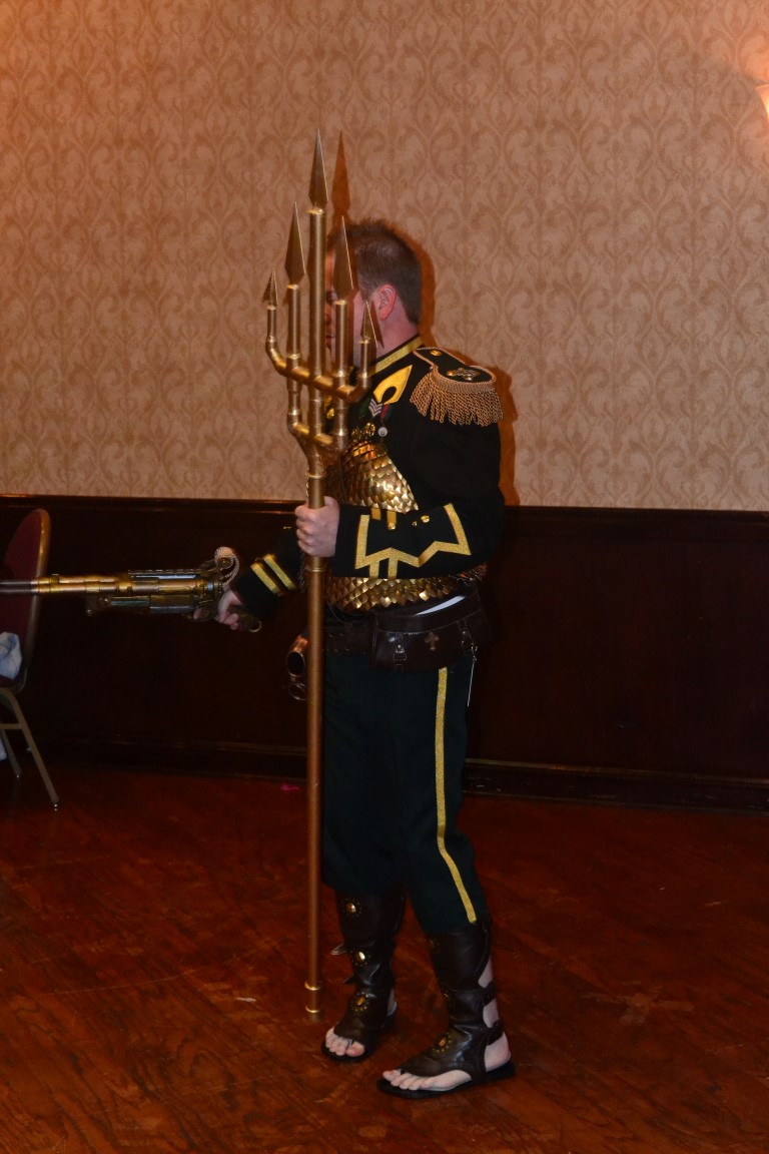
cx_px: 384
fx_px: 1922
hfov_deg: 22.6
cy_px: 577
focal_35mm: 60
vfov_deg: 33.4
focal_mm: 40
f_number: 7.1
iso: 3200
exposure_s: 1/60
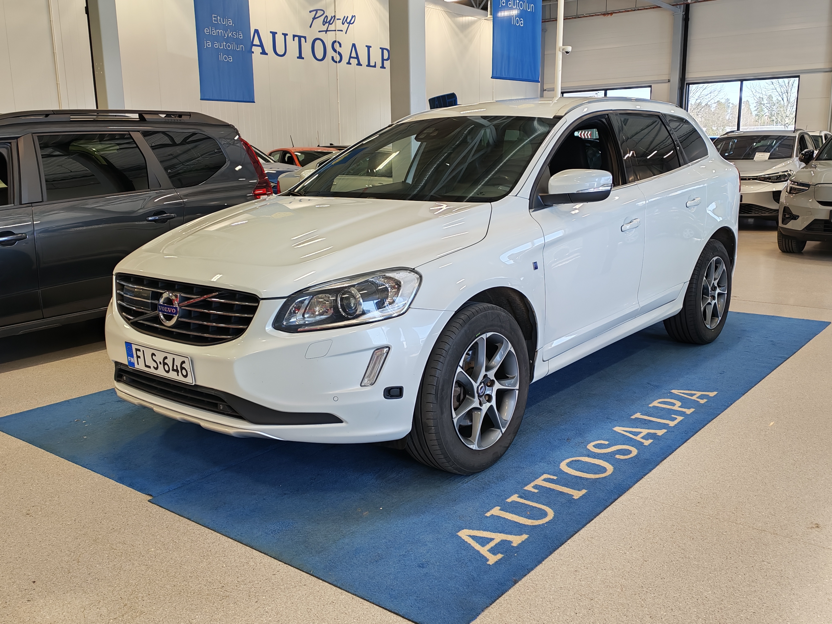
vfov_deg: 41.8
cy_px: 312
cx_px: 416
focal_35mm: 34
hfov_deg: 54.0
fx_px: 817
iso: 100
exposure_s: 1/100
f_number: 1.9
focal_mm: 6.12
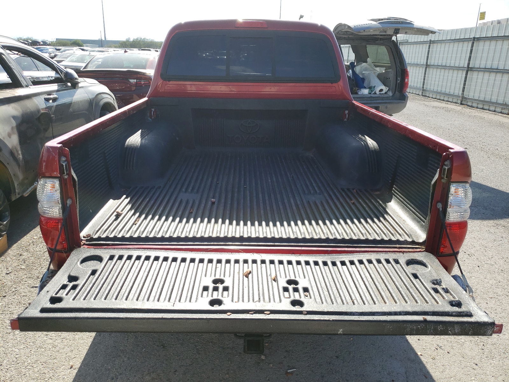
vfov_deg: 53.1
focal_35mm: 26
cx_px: 254
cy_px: 191
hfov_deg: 67.3
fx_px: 382
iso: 50
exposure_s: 1/1667
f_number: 1.5
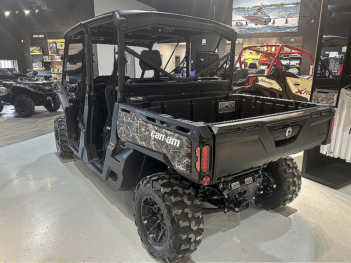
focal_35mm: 26
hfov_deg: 67.3
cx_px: 176
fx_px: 264
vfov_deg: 53.1
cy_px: 132
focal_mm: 5.7
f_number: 1.5
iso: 125
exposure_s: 1/60
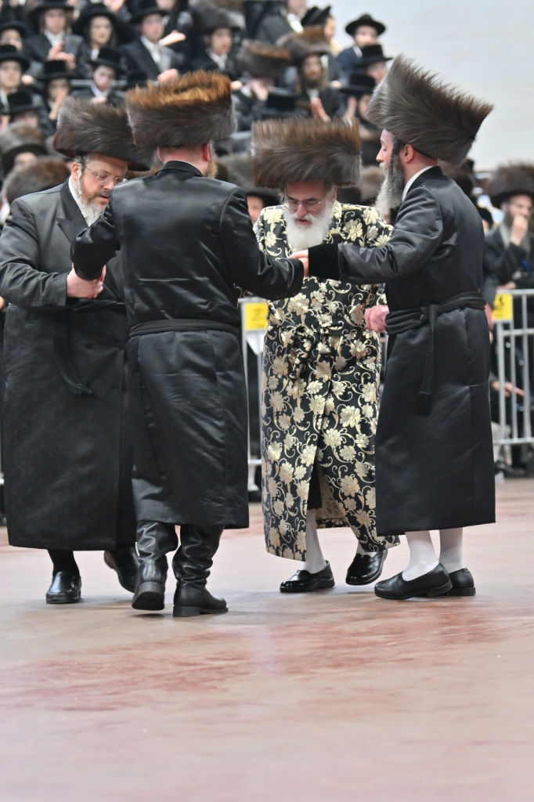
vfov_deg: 11.4
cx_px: 267
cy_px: 401
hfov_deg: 7.6
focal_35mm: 180
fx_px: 4007
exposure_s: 1/160
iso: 800
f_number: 2.8
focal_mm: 120
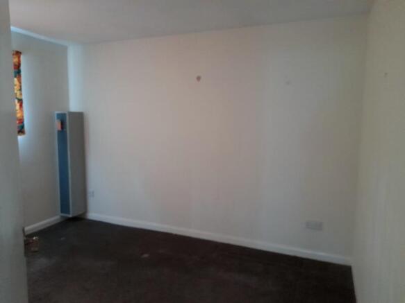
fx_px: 292
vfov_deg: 54.9
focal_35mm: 25
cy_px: 152
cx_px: 202
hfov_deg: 69.4
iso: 1000
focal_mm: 4.6
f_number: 2
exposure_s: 1/10
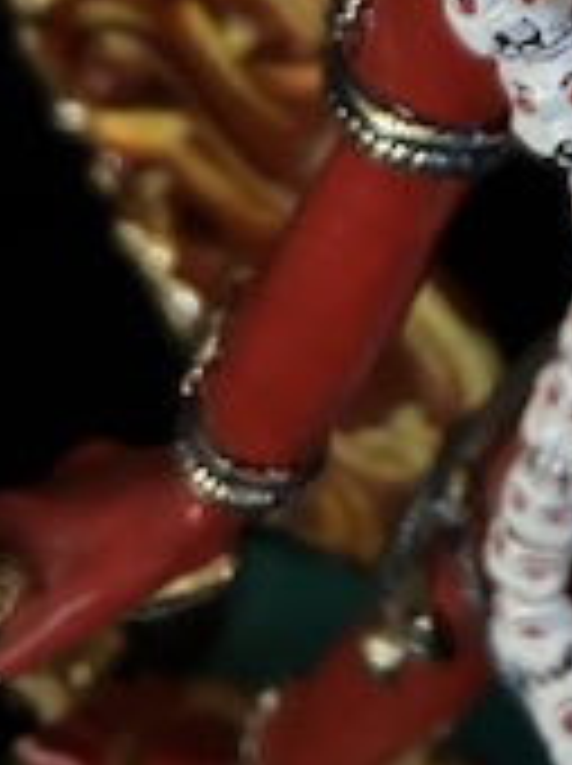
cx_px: 1063
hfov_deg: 13.4
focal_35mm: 98
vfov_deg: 17.2
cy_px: -526
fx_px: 2165
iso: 1000
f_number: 1.5
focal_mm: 5.7
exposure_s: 1/25
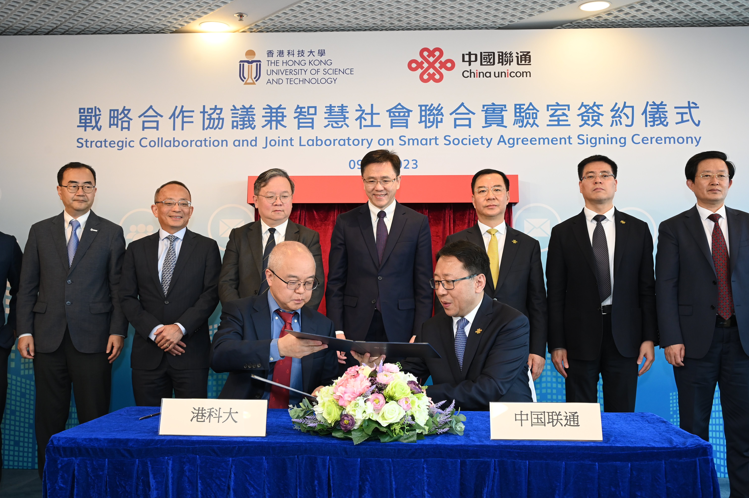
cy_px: 249
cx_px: 374
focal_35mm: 38
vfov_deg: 35.0
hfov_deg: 50.7
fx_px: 790
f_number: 6.3
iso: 1600
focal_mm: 38
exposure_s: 1/125
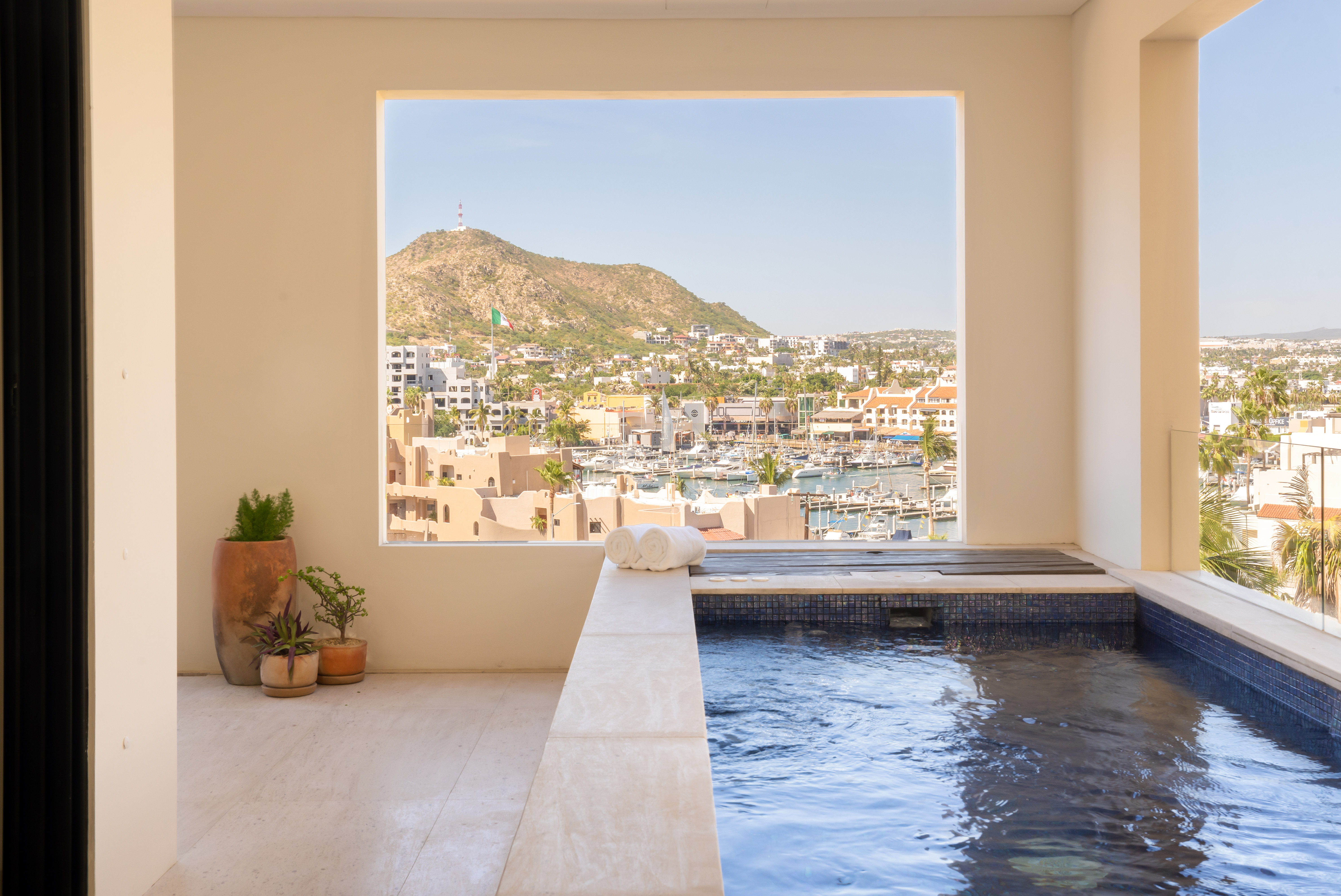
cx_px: 670
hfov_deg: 49.5
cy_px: 448
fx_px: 1454
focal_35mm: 39
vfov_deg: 34.3
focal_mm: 39
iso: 320
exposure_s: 1/250
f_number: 13
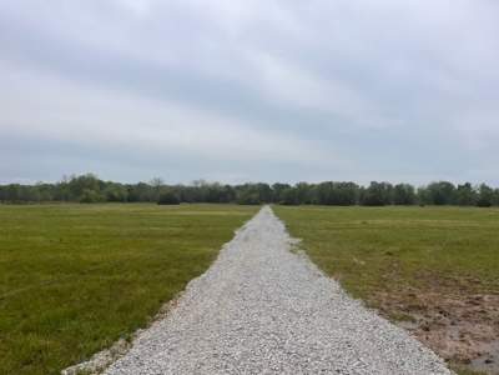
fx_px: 375
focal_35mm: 26
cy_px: 188
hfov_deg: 67.3
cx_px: 250
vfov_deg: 53.1
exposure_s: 1/9901
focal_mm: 5.1
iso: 50
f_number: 1.6
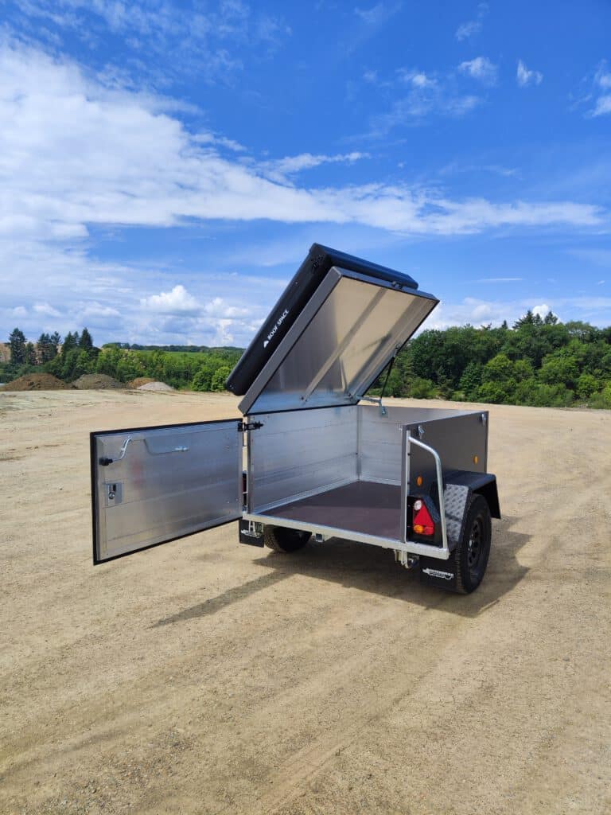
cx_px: 306
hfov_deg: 56.8
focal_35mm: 24
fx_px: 565
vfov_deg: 71.6
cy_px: 408
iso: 50
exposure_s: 1/3111
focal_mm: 5.59
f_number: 1.88
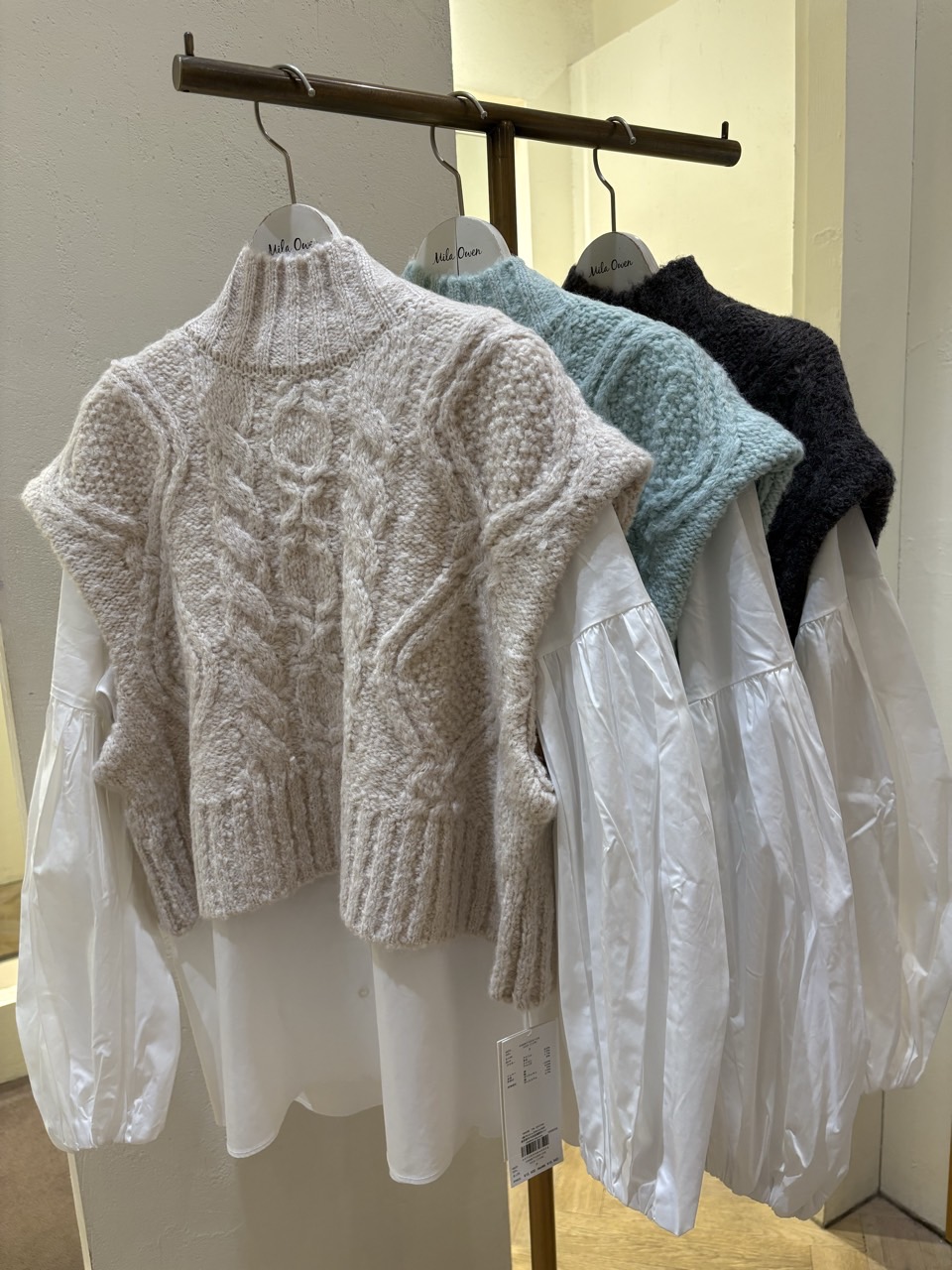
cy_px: 635
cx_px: 476
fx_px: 953
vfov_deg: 67.3
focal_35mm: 26
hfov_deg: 53.1
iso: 125
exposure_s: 1/113
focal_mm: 5.96
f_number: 1.6
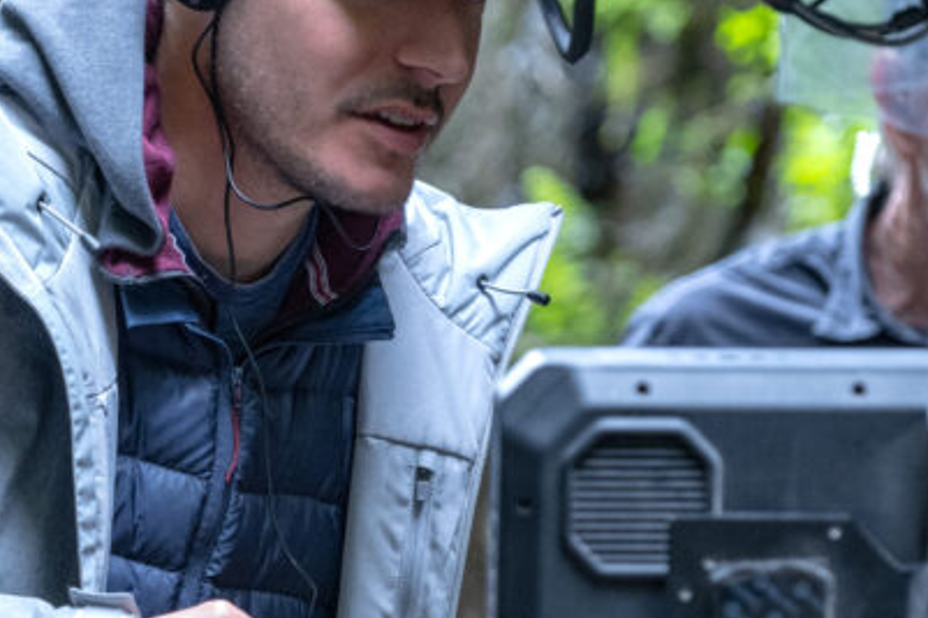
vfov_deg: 4.9
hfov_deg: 7.3
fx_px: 7240
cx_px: 148
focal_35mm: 281
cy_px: 471
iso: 1600
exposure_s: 1/125
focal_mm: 110
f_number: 4
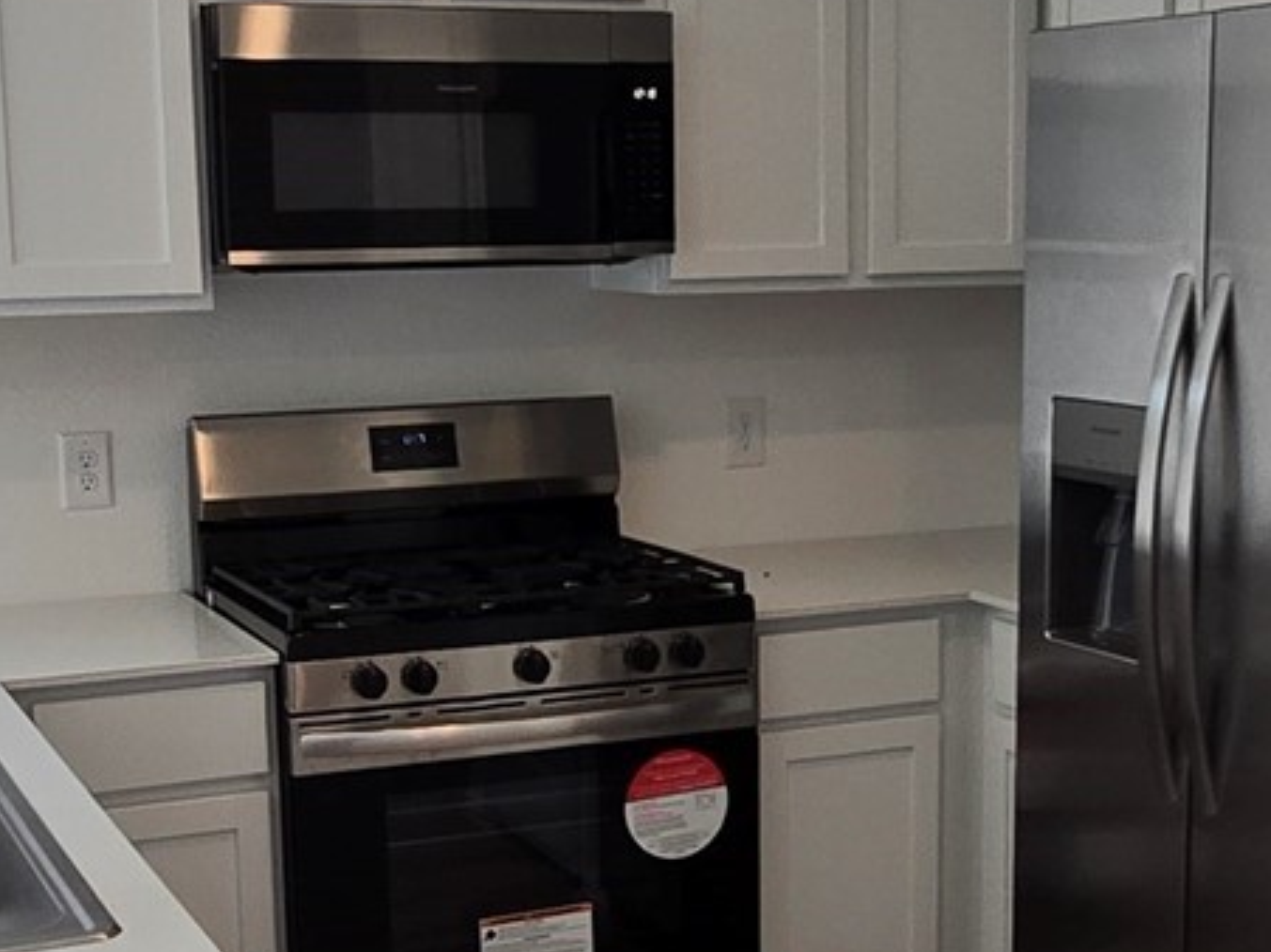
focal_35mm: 59
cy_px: 589
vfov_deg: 24.7
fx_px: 2166
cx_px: 713
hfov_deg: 32.7
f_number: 2.2
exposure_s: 1/143
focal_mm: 2.2
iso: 50
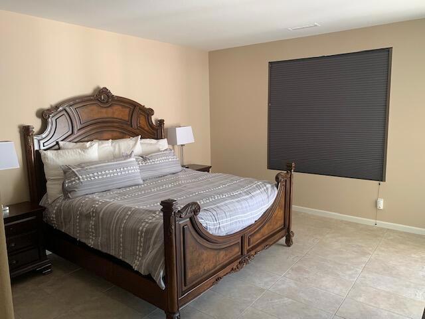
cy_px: 160
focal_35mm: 26
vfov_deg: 53.1
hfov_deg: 67.3
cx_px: 212
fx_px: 319
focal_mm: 4.25
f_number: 1.8
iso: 100
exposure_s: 1/60
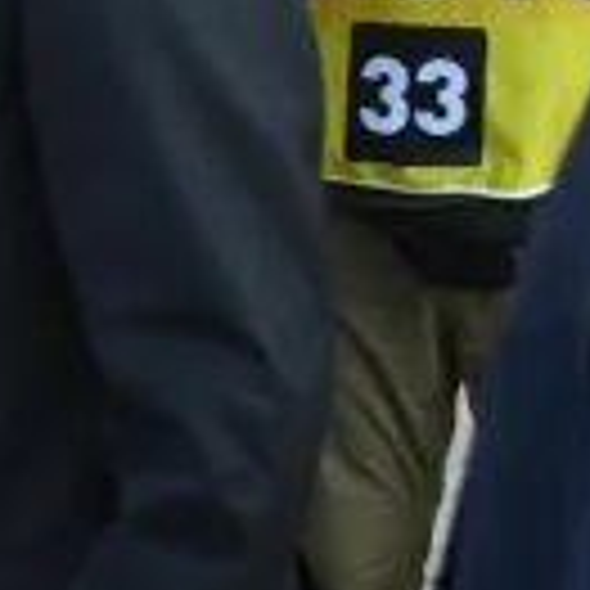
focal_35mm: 177
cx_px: -851
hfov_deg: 8.9
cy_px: 110
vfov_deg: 9.9
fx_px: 3413
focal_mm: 24
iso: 640
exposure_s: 1/800
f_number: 4
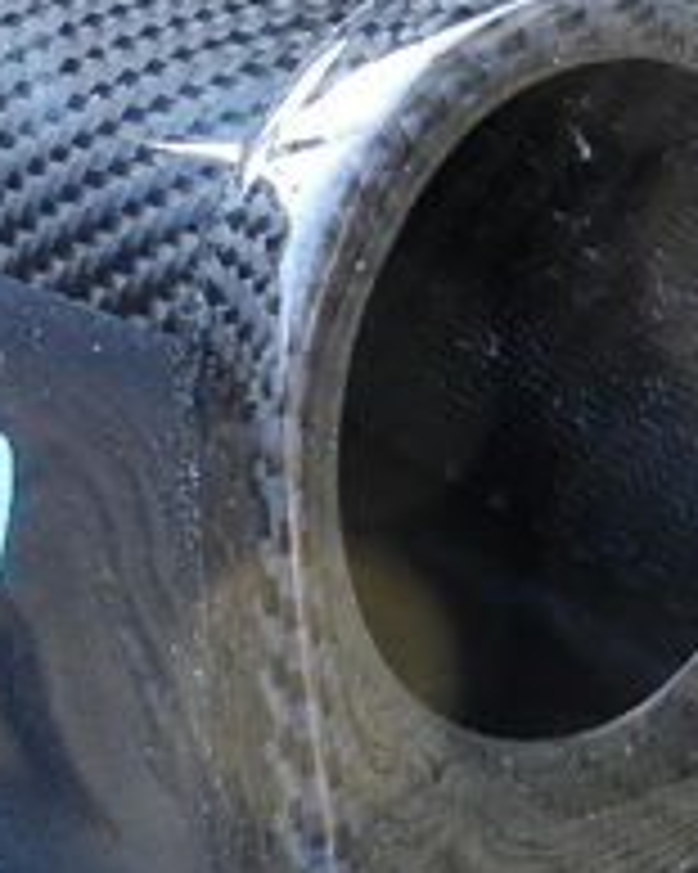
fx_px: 4988
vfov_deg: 10.0
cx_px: -239
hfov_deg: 7.9
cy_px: 171
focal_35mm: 193
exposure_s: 1/40
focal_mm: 10.7
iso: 160
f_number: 4.6
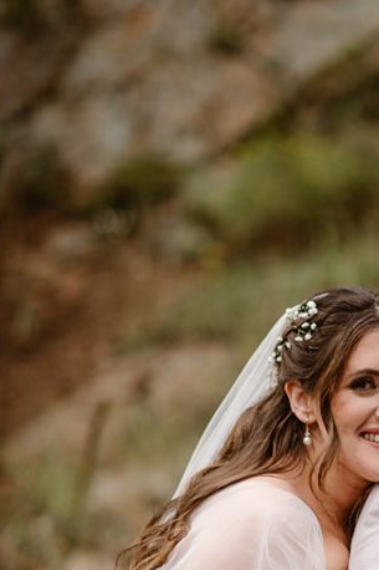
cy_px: 456
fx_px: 3002
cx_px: 408
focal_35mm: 190
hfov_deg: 7.2
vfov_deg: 10.8
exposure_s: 1/2000
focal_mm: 85
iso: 200
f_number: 1.4
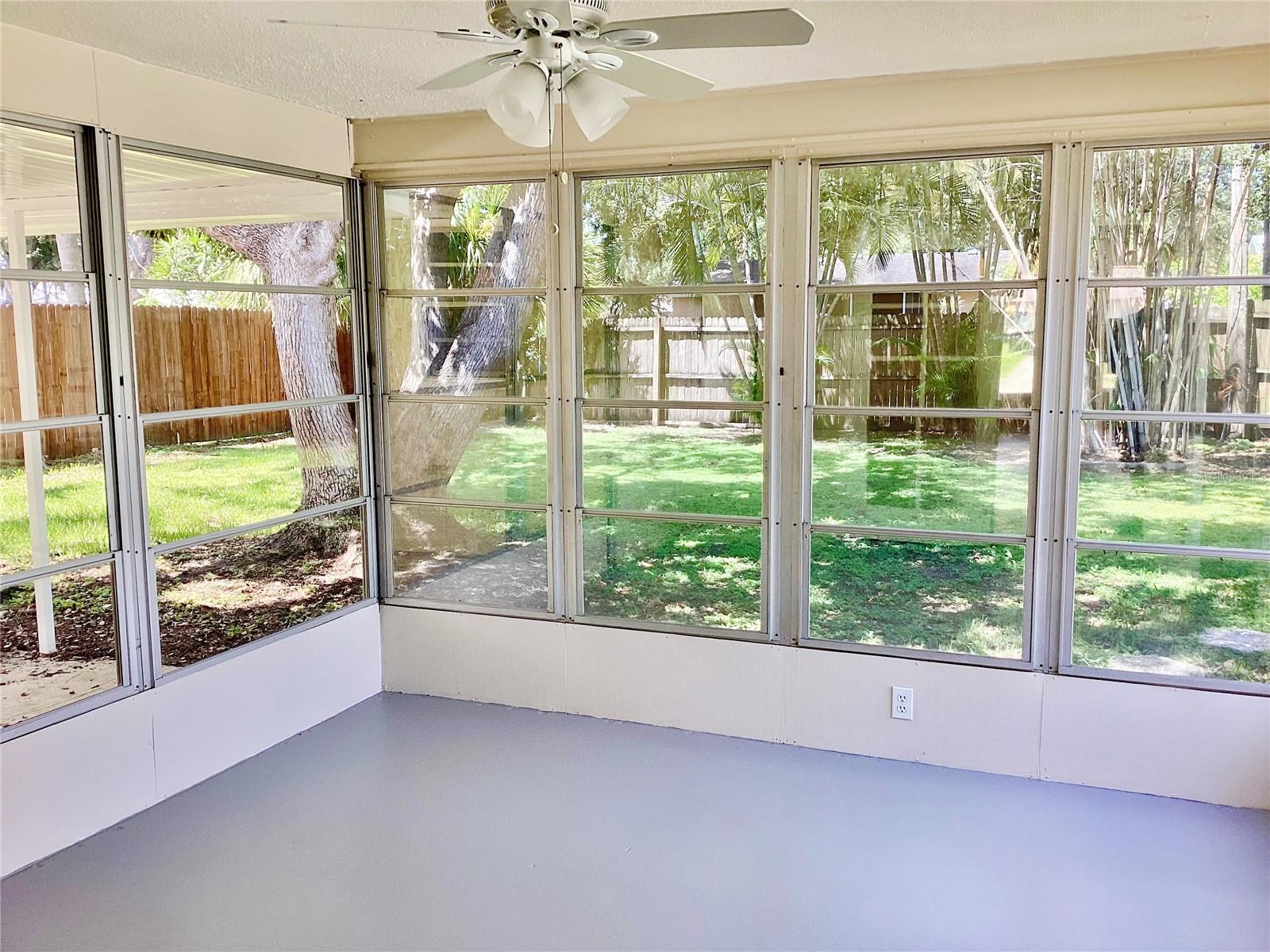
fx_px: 1137
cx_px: 635
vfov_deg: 45.4
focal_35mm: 31
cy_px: 476
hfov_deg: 58.4
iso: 40
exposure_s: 1/120
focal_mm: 3.3
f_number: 2.4
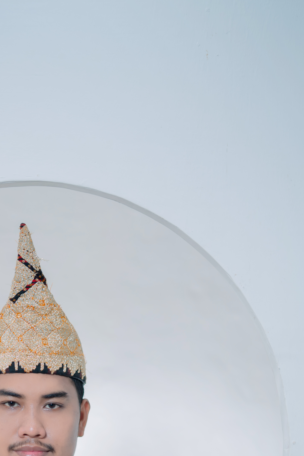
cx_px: 36
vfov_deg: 23.7
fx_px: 1038
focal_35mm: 82
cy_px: 450
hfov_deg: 16.5
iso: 125
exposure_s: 1/320
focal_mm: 35
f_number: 1.4
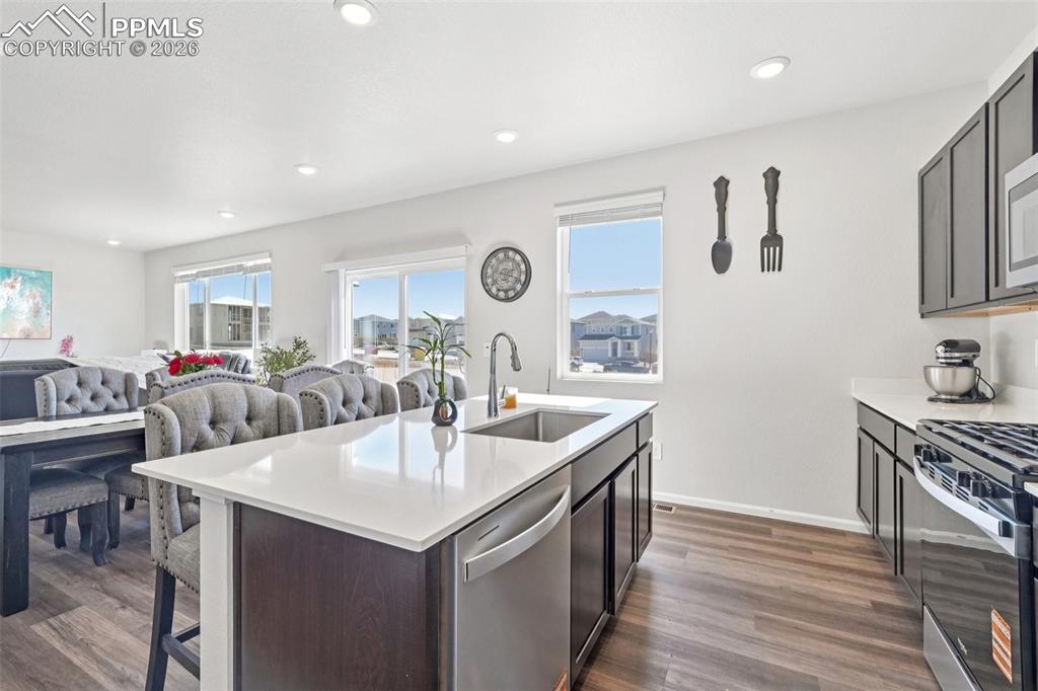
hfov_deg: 100.4
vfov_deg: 77.3
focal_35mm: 15
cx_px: 519
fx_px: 432
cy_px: 346
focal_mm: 10
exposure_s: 1/30
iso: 800
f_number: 8
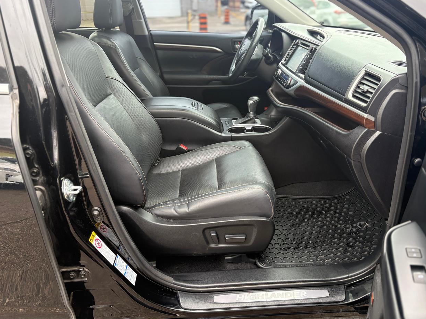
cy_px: 158
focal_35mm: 27
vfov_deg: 51.3
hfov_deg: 65.3
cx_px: 219
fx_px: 332
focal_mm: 5.96
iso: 125
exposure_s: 1/160
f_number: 1.6
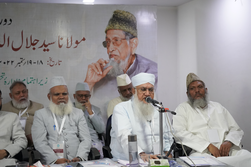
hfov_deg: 32.4
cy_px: 84
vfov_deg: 21.9
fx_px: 432
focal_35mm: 62
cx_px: 126
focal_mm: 62
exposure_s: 1/160
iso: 8000
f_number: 5.6
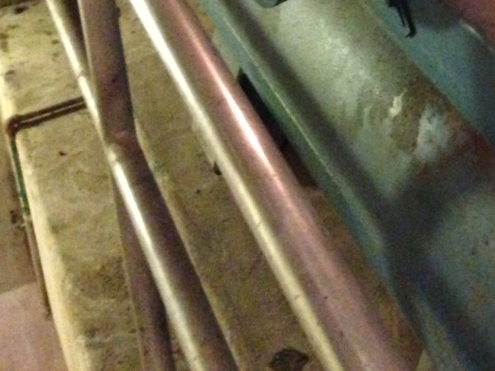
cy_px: -142
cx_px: 593
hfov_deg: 20.0
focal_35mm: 92
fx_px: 1315
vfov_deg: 15.1
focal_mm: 4.12
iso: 800
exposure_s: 1/15
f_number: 2.4
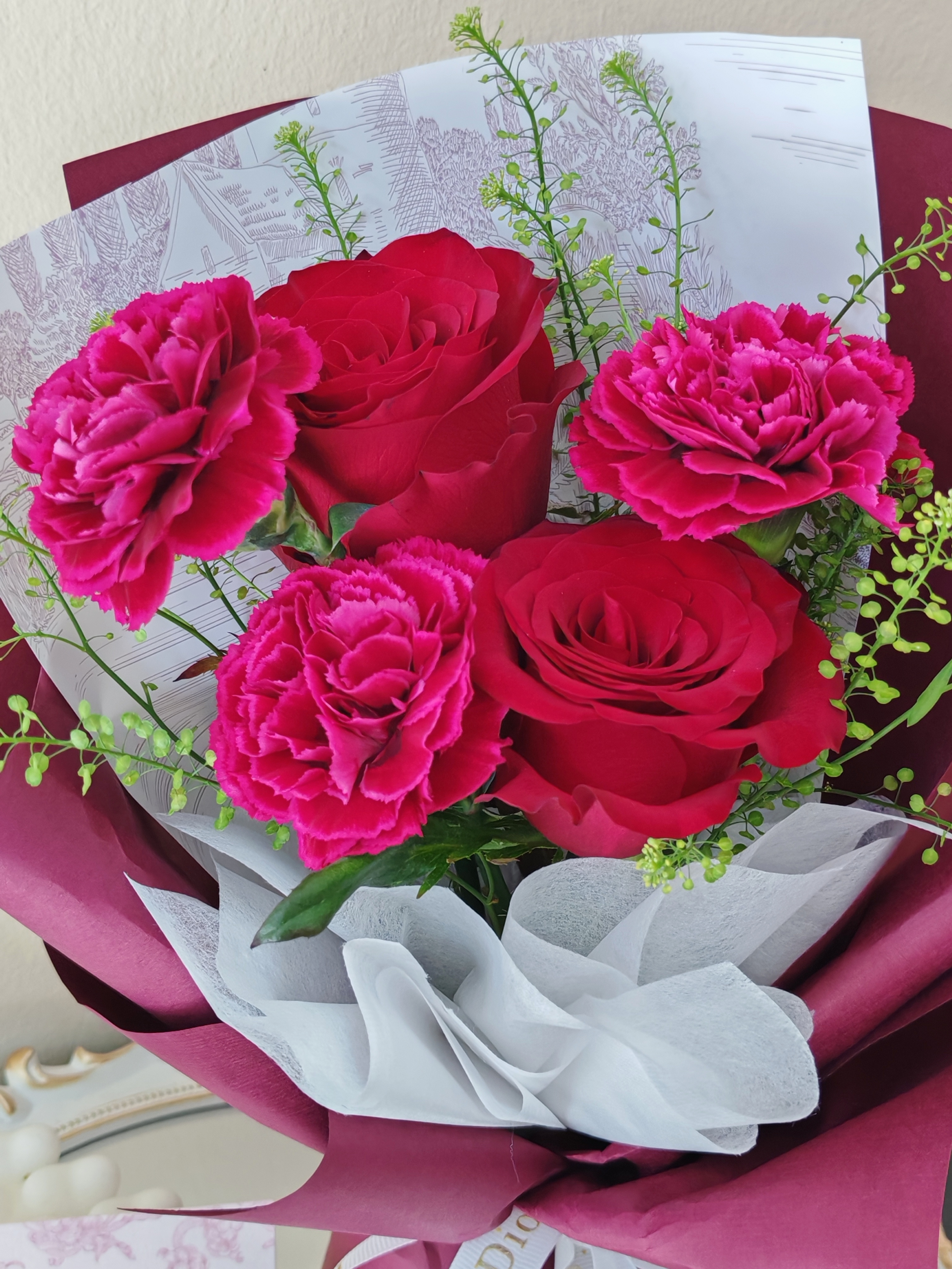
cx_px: 476
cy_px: 634
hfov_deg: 31.5
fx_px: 1687
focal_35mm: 46
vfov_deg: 41.2
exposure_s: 1/100
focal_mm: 5.52
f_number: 1.95
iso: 160
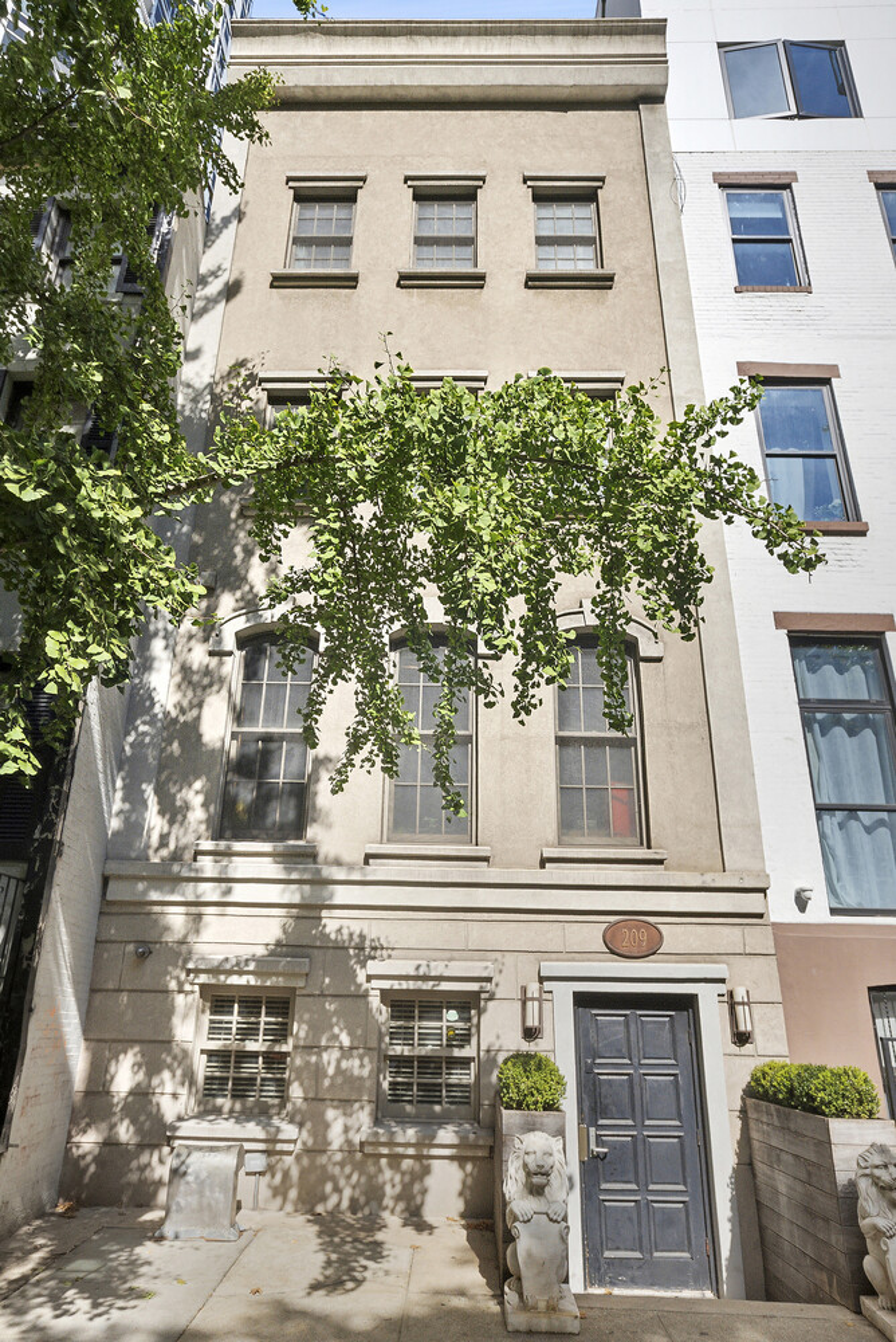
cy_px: 671
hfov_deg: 57.3
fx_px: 820
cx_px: 448
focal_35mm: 22
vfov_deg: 78.5
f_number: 11
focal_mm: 22
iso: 640
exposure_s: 1/1250
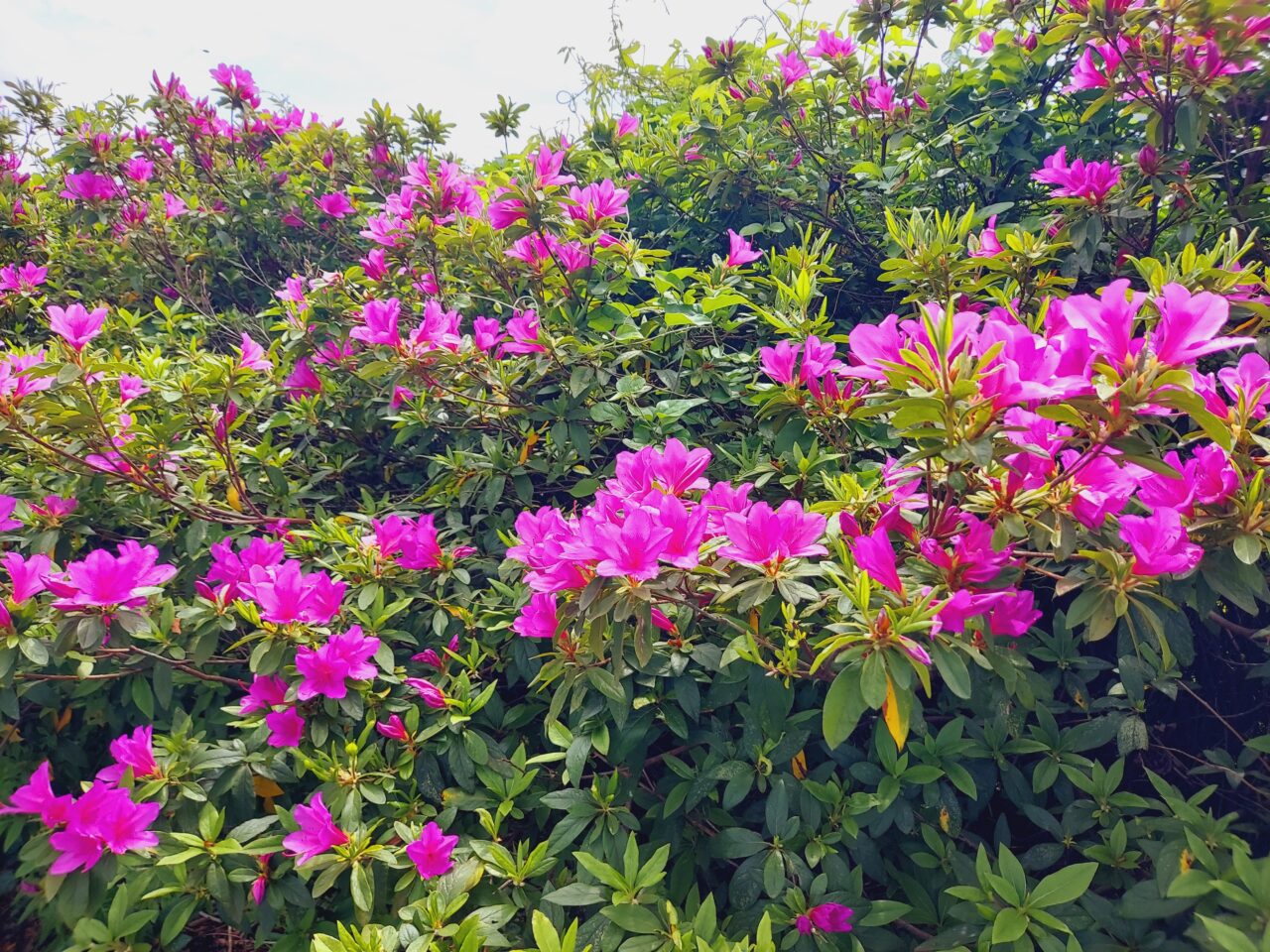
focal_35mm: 25
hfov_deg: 69.4
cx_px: 635
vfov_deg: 54.9
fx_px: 917
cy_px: 476
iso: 50
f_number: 2
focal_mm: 4.6
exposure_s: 1/270
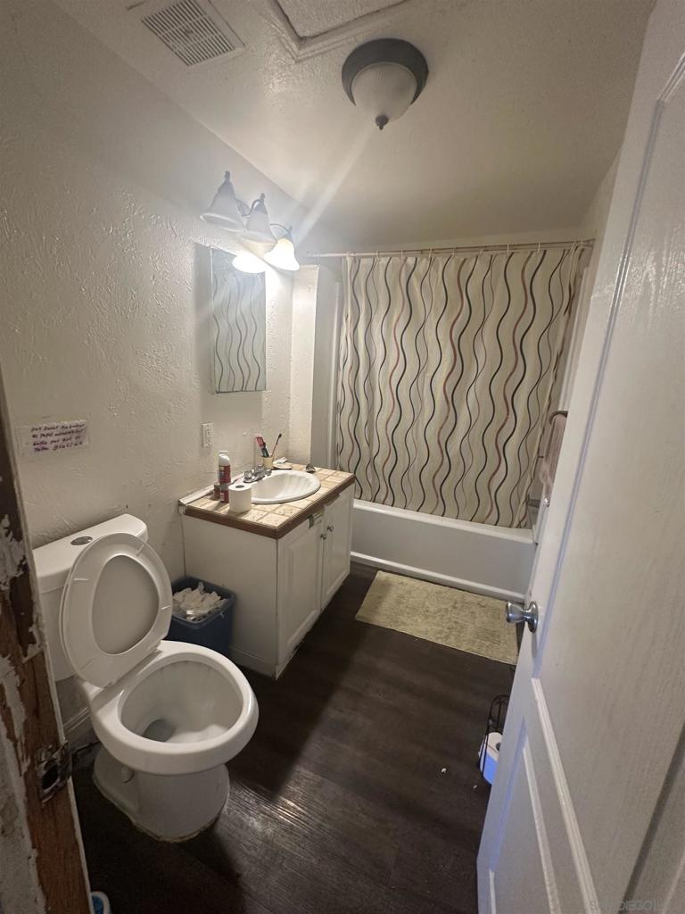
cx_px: 342
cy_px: 457
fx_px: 369
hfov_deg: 85.7
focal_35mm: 14
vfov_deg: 102.1
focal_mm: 2.22
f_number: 2.2
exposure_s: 1/60
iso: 200
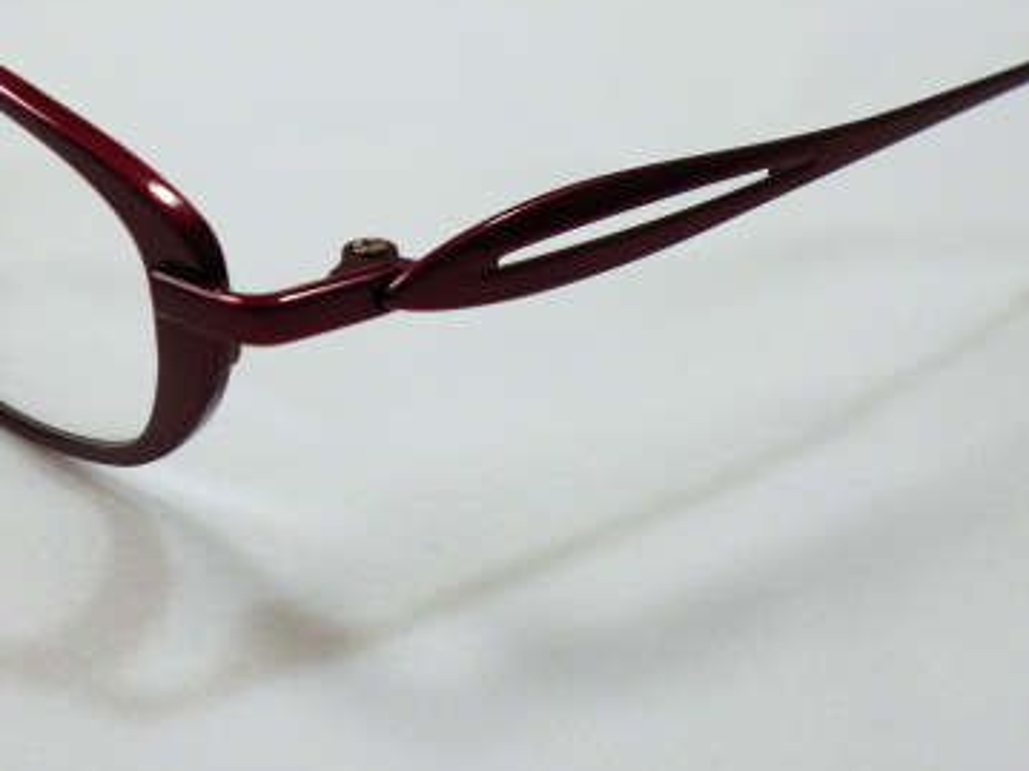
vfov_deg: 25.1
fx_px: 1694
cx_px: 367
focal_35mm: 57
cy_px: 123
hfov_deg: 33.6
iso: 80
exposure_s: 1/60
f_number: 3.5
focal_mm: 5.8
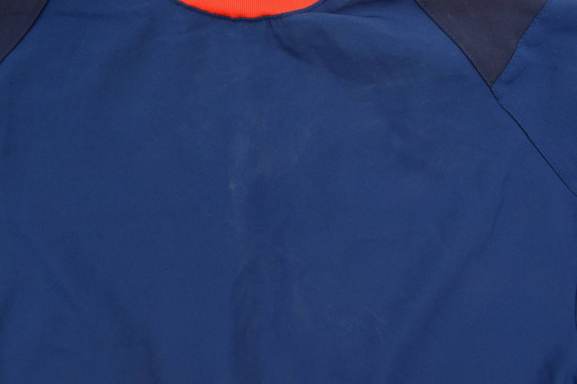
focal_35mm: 27
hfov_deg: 67.4
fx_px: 433
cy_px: 192
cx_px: 288
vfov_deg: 47.9
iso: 400
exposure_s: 1/50
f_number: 11
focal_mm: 18
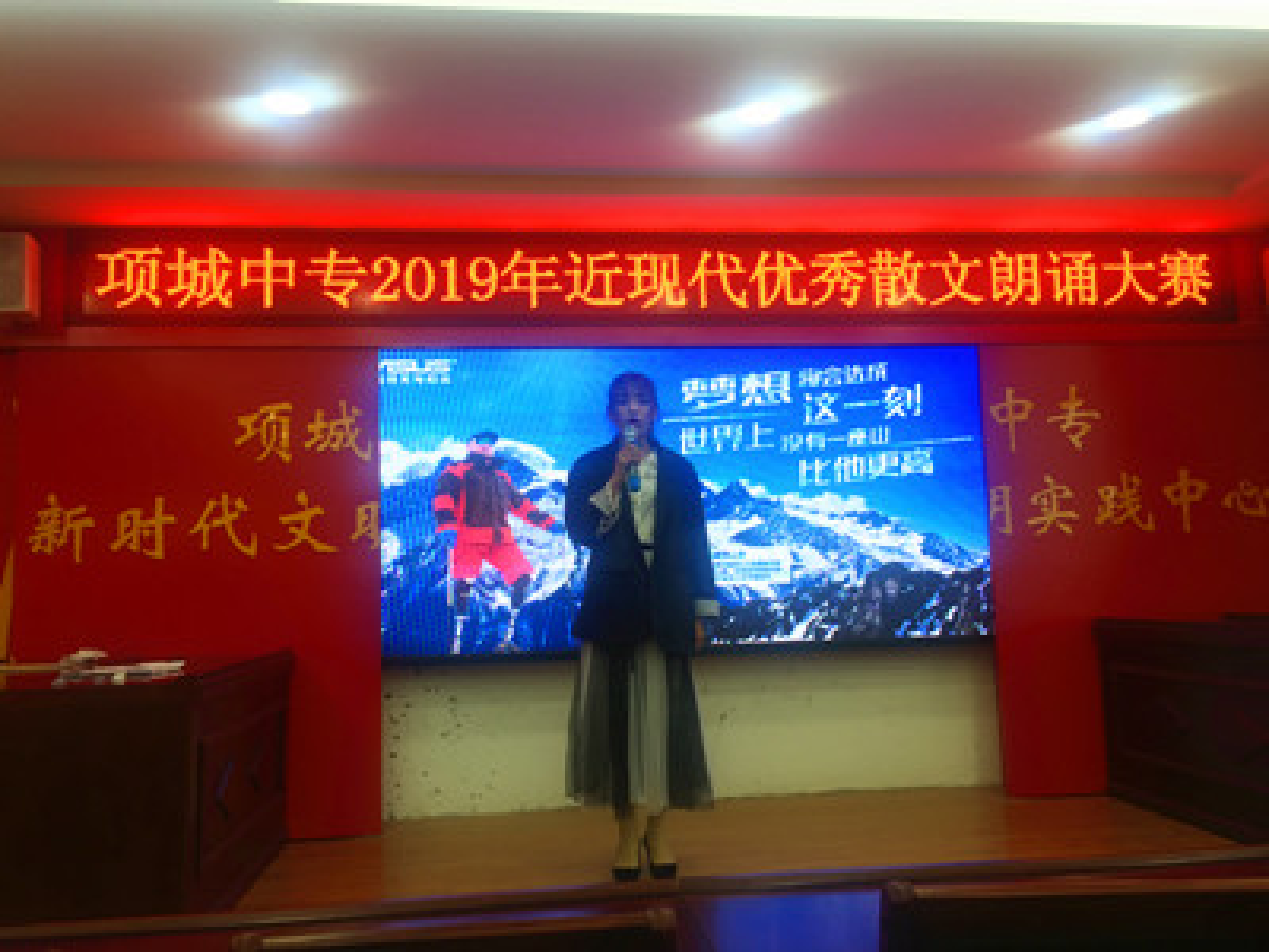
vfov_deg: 48.2
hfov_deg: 61.7
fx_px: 1063
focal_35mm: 29
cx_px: 634
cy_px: 476
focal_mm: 4.15
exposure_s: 1/50
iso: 32
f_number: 2.2
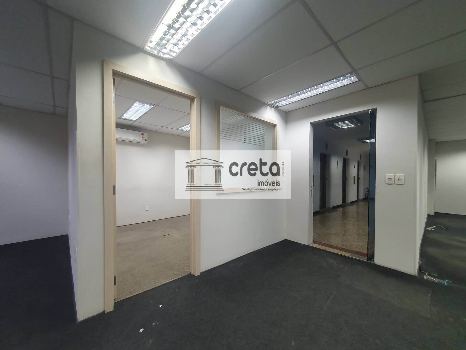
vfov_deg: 89.9
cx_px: 233
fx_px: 175
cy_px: 175
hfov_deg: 106.2
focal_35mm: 13
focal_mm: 1.8
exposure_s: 1/60
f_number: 2.2
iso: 250
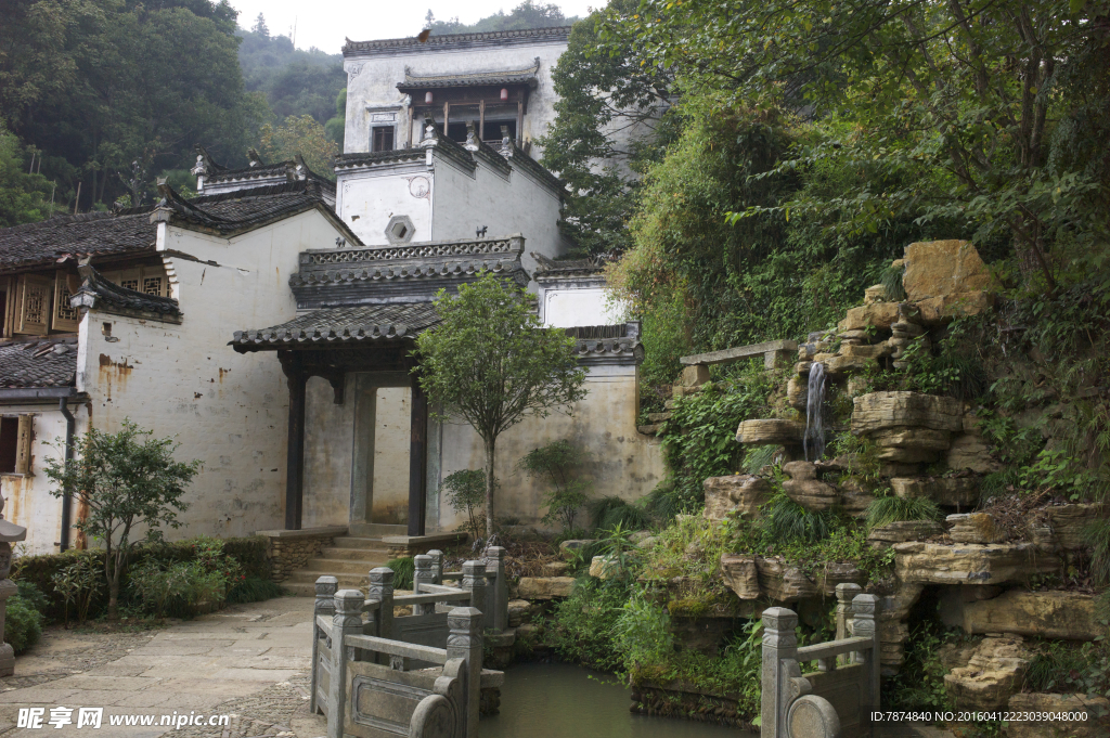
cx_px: 555
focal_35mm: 35
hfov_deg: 54.5
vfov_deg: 37.8
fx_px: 1078
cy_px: 369
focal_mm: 35
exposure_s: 1/30
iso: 1000
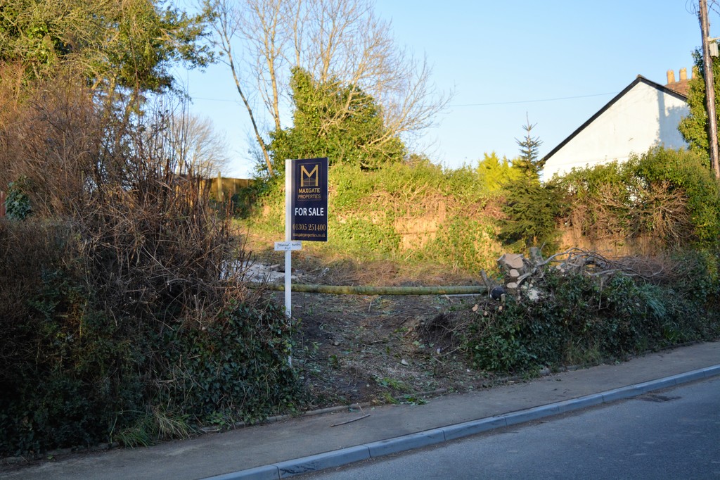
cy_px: 240
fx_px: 810
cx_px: 360
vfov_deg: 33.0
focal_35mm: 40
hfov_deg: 47.9
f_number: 4.2
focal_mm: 27
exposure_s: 1/1000
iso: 400
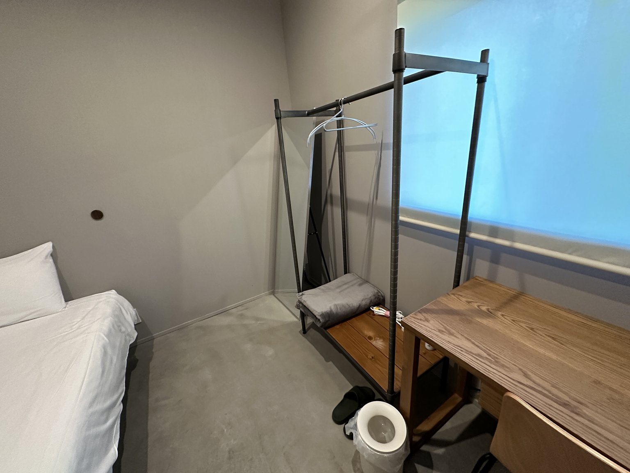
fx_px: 255
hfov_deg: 102.1
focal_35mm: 14
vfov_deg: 85.7
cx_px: 315
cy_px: 236
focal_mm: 2.22
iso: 500
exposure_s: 1/60
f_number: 2.2
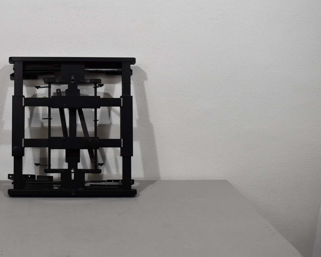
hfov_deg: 36.3
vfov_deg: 30.3
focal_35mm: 50
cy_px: 125
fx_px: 475
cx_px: 71
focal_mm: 22
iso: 400
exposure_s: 1/125
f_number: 5.6
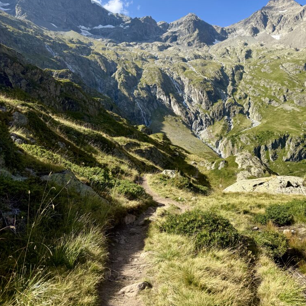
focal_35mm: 29
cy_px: 105
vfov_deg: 54.6
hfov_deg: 55.6
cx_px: 152
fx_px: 290
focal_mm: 6.76
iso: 100
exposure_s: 1/3279
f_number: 1.78
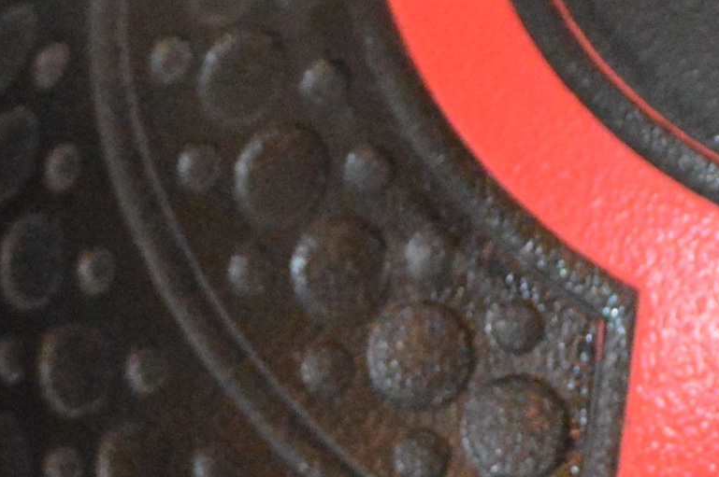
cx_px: -438
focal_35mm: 308
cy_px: 279
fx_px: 6143
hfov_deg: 6.6
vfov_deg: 4.5
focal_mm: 35
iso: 3200
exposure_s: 1/60
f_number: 5
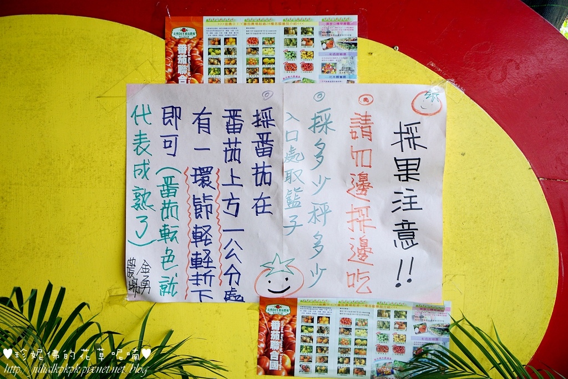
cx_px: 284
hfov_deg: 45.0
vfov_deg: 30.9
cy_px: 190
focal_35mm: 44
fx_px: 686
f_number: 4
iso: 320
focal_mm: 29
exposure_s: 1/60
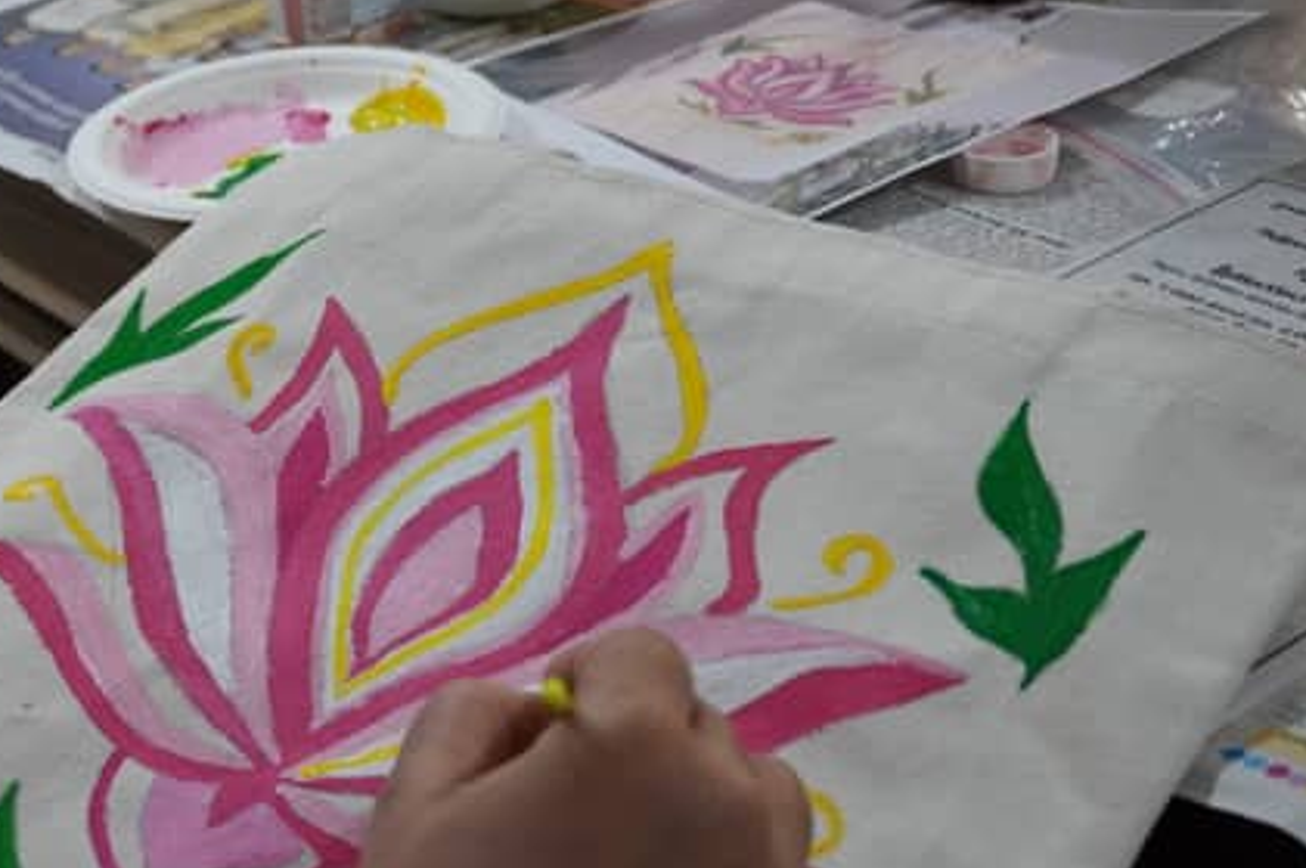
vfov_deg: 21.4
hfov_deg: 31.1
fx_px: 2284
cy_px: 637
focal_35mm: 63
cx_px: 264
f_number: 4.5
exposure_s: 1/160
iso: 3200
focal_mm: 26
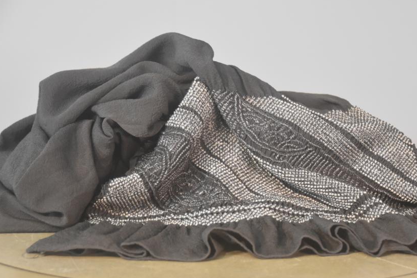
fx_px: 1425
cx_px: 249
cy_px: 164
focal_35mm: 123
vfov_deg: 11.1
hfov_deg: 16.6
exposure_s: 1/60
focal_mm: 62
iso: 1250
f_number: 5
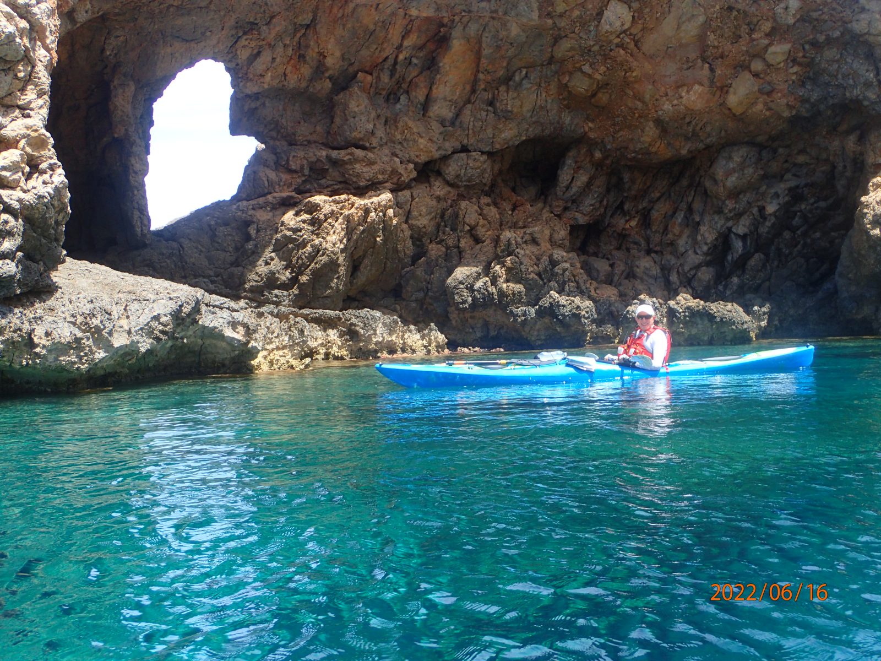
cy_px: 330
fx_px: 1094
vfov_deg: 33.6
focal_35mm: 43
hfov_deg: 43.9
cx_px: 440
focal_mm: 7.86
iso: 100
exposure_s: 1/200
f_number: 4
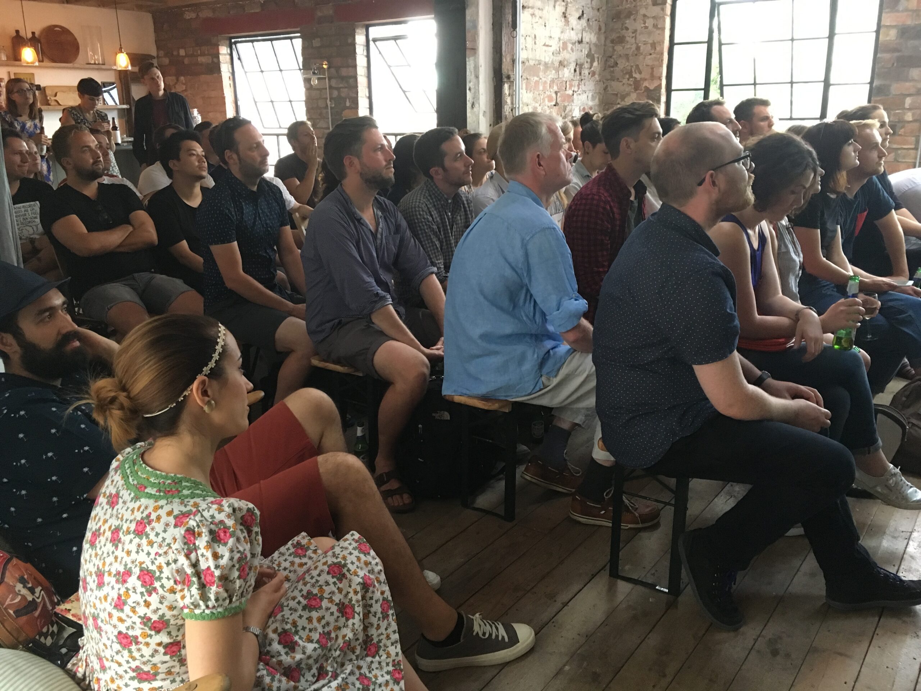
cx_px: 460
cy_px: 346
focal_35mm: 29
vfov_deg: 48.2
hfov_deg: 61.7
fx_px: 772
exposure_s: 1/25
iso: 200
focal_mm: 4.15
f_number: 2.2
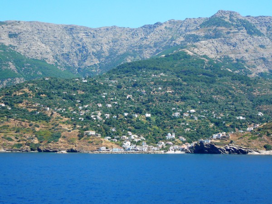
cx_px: 136
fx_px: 644
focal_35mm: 82
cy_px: 102
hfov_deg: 23.8
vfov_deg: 18.0
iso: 80
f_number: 3.8
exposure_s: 1/500
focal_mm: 12.2
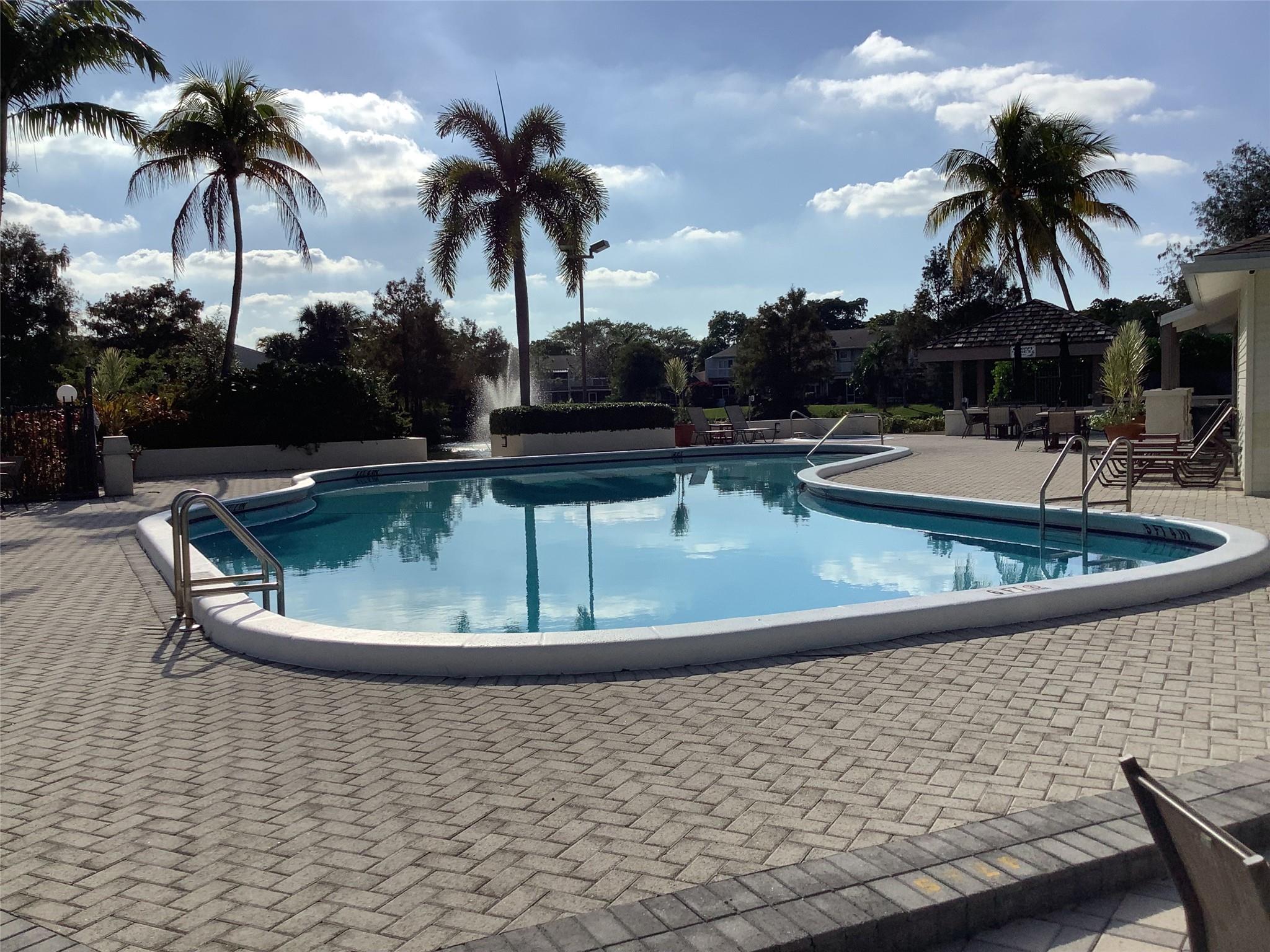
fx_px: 1137
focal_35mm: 31
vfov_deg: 45.4
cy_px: 476
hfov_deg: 58.4
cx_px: 635
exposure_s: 1/3704
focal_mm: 3.3
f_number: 2.4
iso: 25
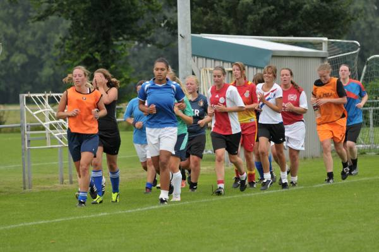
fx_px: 3313
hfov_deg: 6.5
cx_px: 190
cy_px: 126
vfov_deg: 4.4
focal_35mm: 315
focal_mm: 210
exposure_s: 1/500
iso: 220
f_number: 5.3
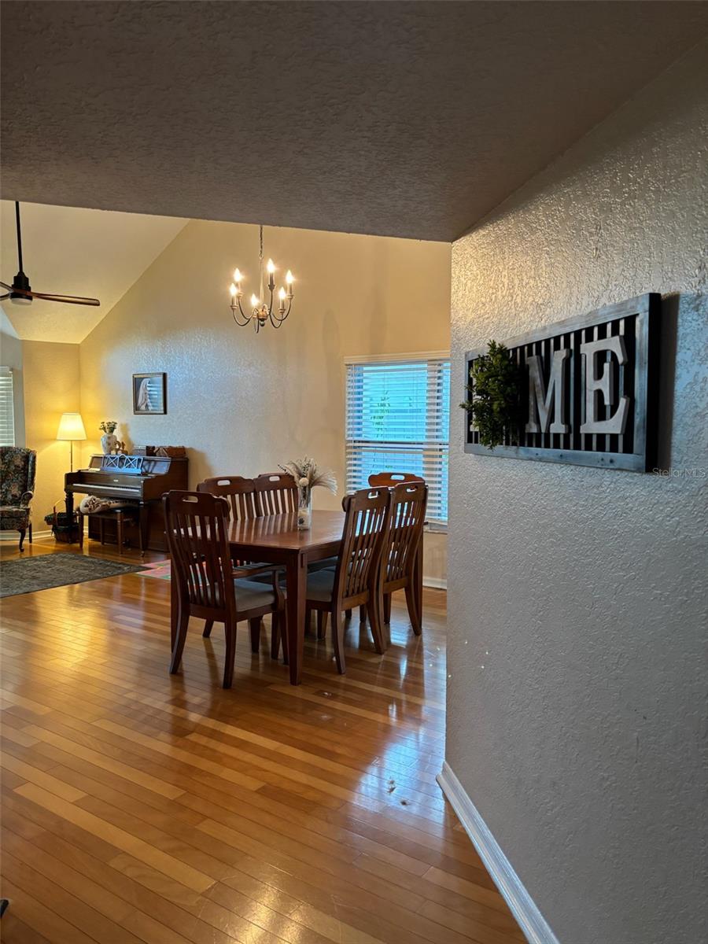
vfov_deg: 67.3
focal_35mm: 26
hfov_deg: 53.1
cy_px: 472
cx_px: 354
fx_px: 709
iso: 250
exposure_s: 1/60
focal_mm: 5.96
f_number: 1.6
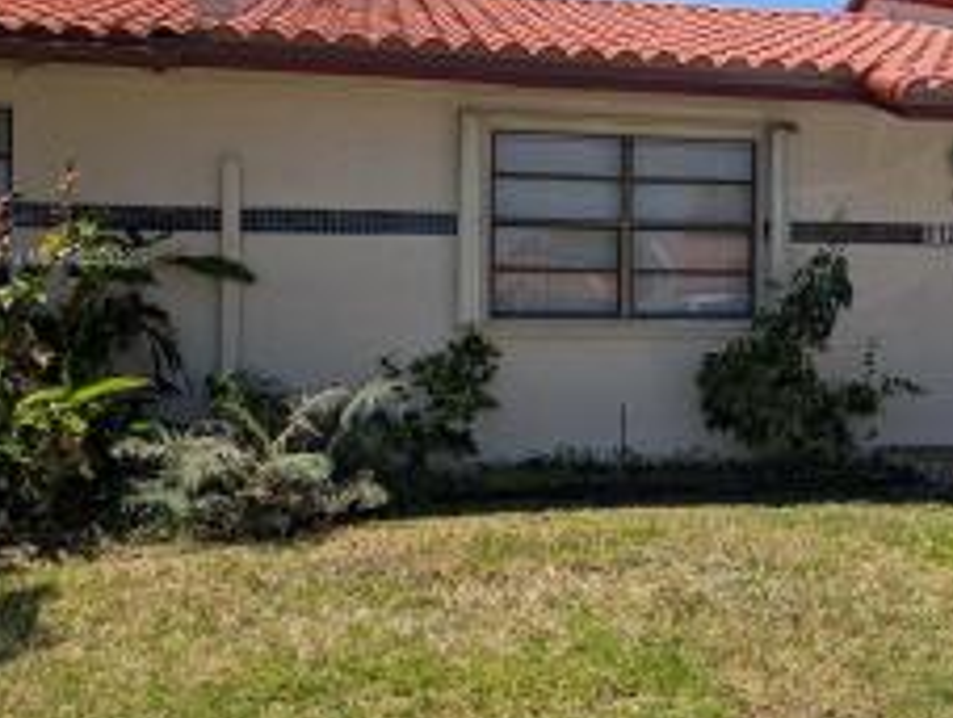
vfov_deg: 34.2
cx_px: 647
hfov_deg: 44.0
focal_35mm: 42
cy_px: 260
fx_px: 1158
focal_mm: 6.9
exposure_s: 1/8850
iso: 21
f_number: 1.68
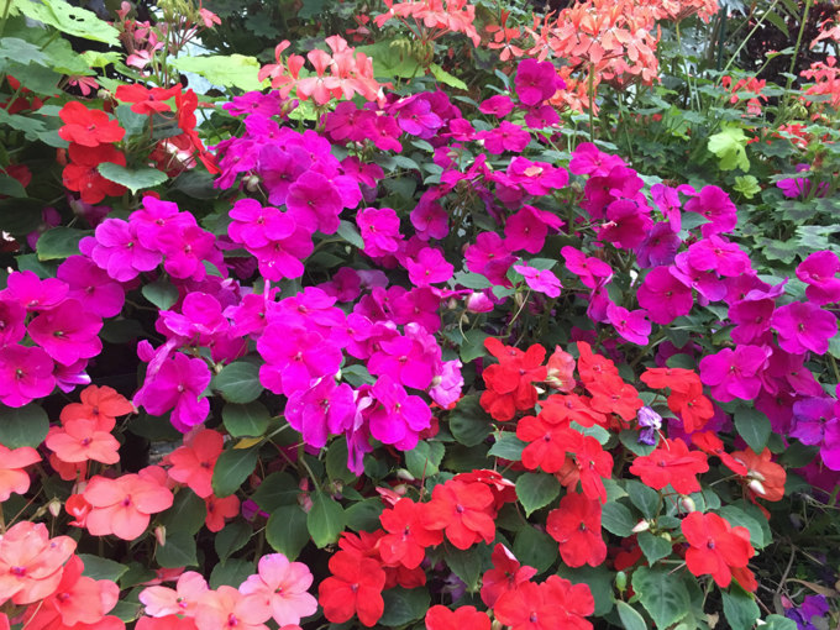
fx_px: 704
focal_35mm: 29
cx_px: 420
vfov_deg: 48.2
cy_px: 315
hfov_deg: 61.7
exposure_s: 1/33
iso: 50
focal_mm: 4.15
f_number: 2.2
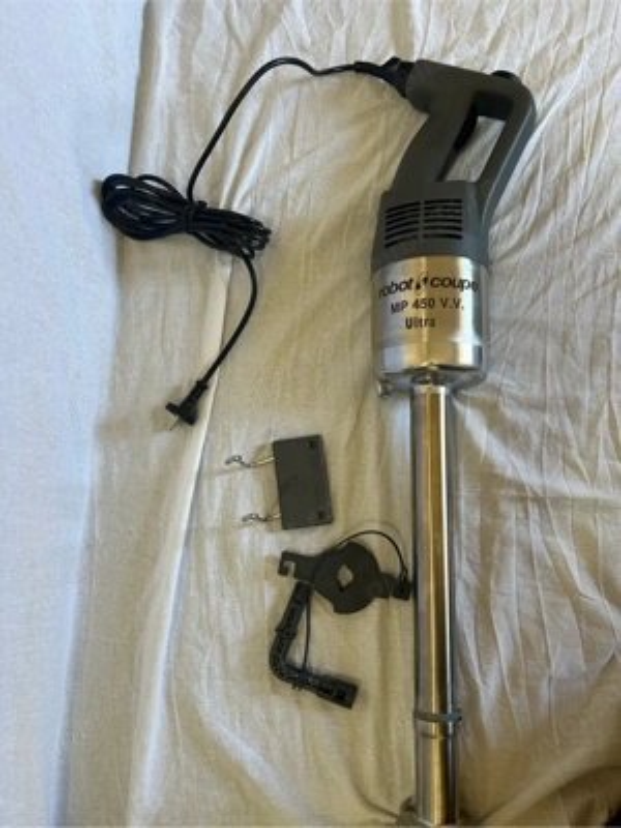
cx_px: 310
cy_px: 414
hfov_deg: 53.1
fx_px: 622
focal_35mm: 26
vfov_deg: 67.3
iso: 80
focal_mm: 5.7
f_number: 1.5
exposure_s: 1/50
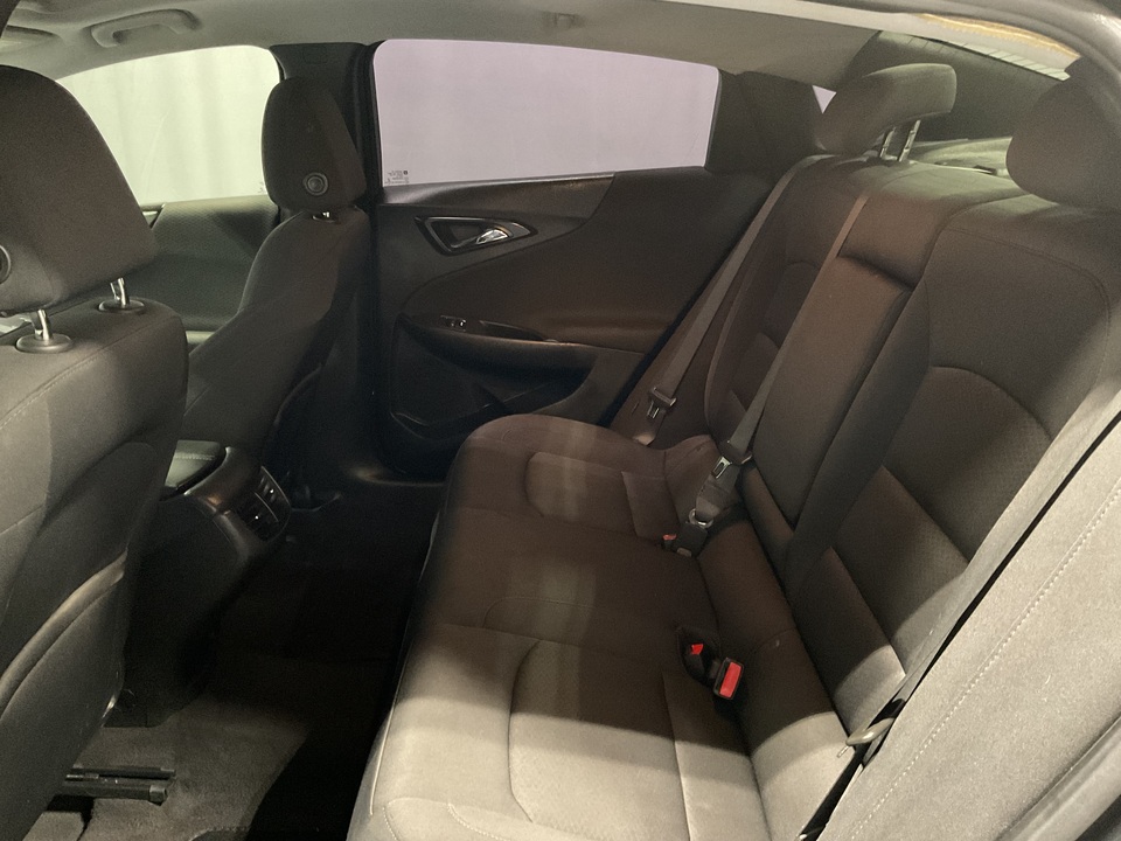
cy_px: 420
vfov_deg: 48.2
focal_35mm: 29
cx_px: 560
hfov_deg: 61.7
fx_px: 939
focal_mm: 3
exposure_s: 1/25
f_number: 1.8
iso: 400
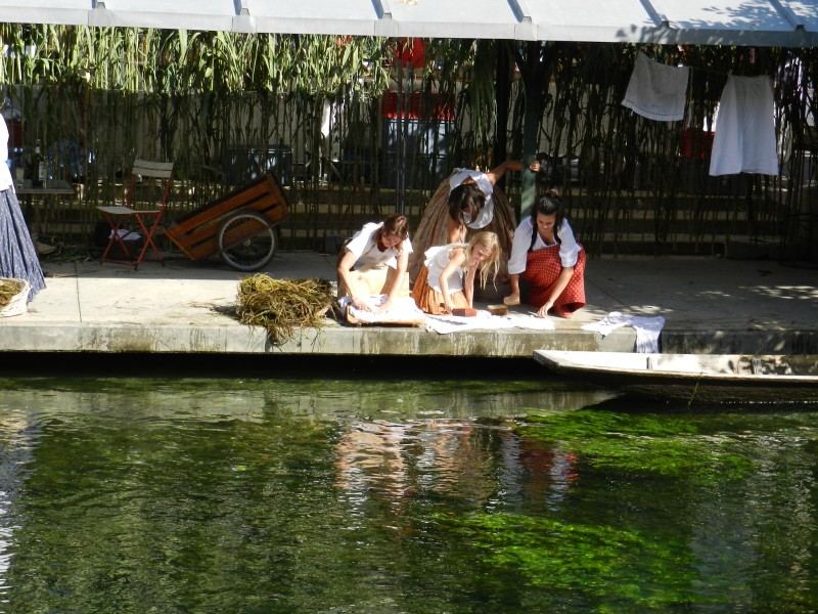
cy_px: 307
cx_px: 409
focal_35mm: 100
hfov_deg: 19.6
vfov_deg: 14.8
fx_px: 2363
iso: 160
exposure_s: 1/400
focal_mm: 17.7
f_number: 4.6
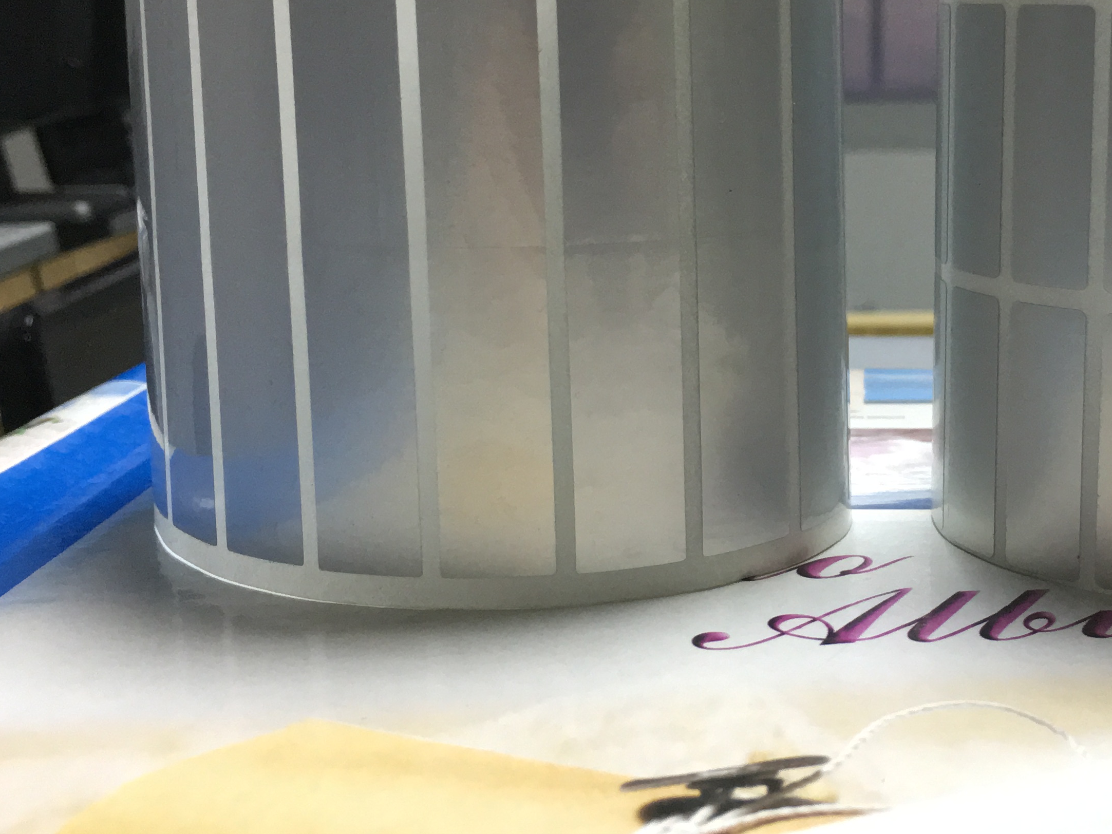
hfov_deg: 34.6
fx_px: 1735
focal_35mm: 54
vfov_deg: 26.9
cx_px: 860
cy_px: 274
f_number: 2.2
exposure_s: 1/33
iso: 160
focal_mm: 4.15
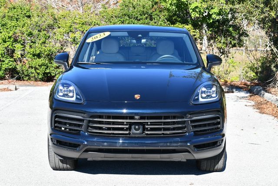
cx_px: 139
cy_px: 93
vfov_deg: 18.0
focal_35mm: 76
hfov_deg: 26.6
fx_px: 587
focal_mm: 38
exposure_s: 1/250
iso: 200
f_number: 8
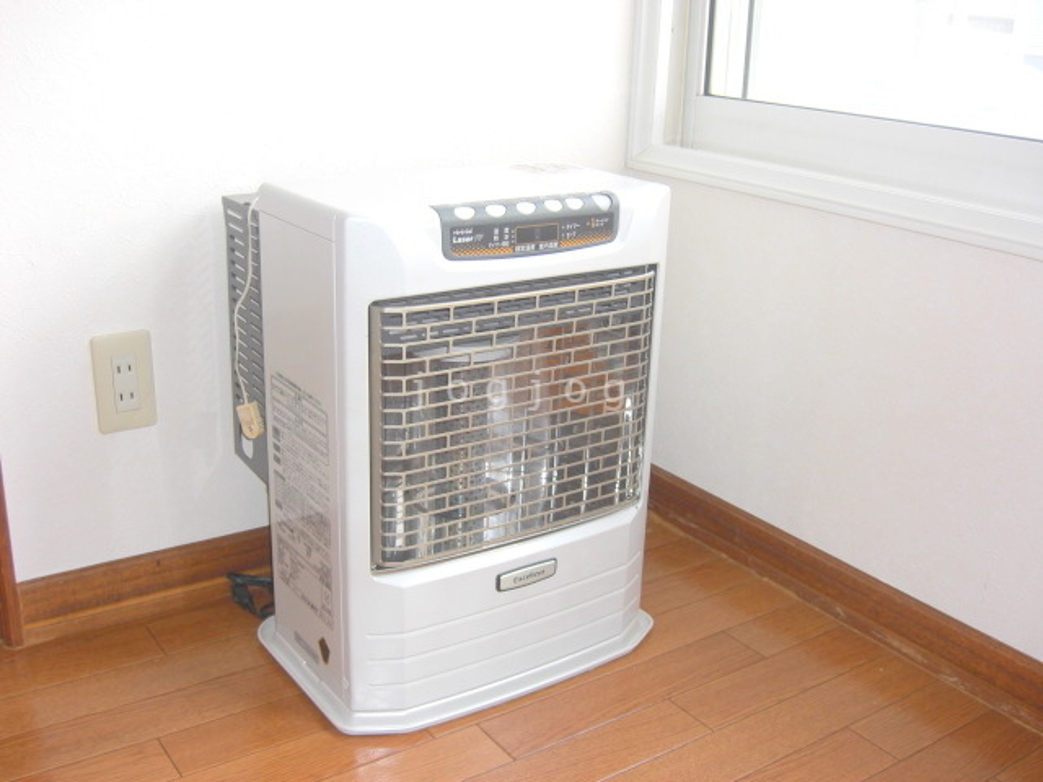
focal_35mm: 38
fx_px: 1145
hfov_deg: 49.0
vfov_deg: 37.7
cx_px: 522
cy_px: 391
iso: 80
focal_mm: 7.9
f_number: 2.8
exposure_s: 1/125
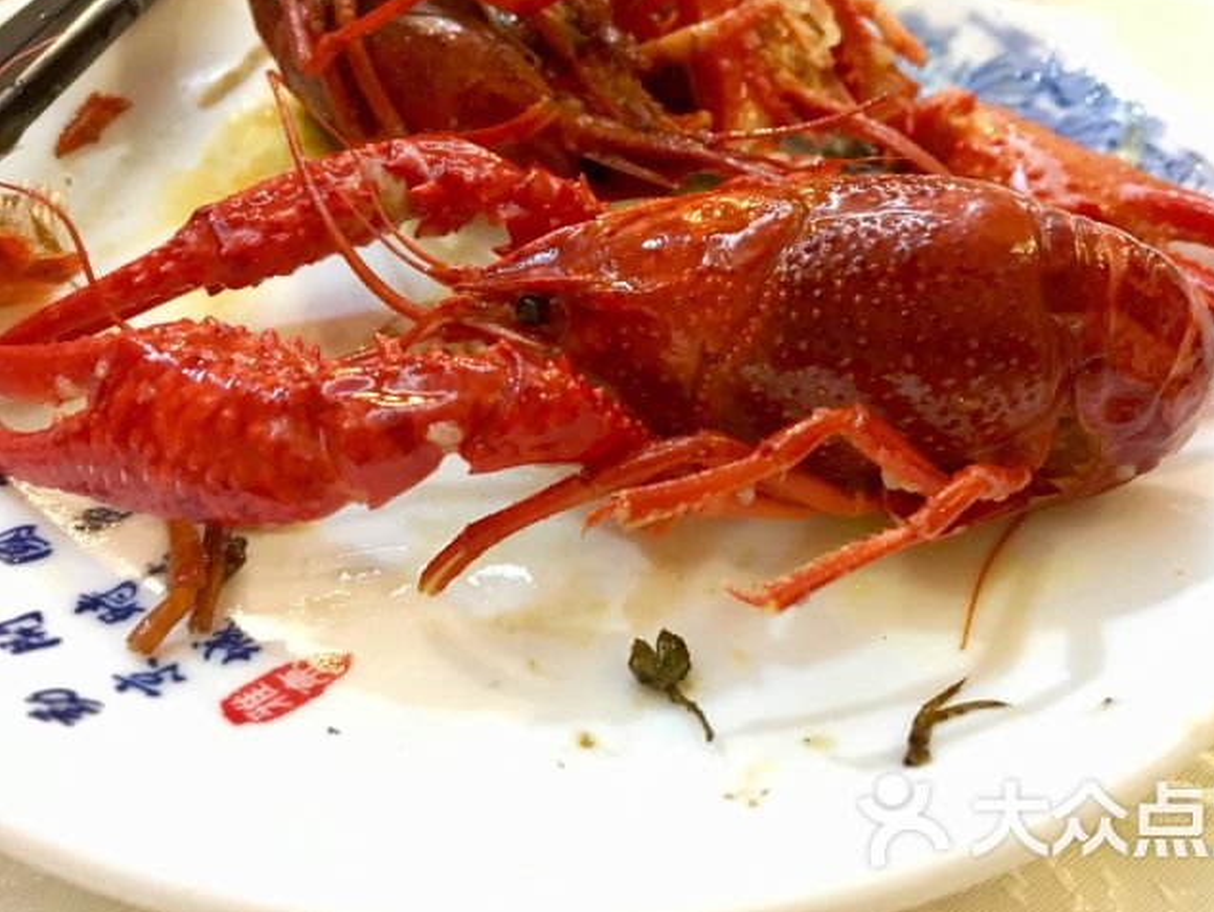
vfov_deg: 44.1
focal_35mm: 32
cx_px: 668
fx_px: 1123
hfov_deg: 56.7
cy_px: 417
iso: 640
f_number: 2.2
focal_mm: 4.15
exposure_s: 1/17
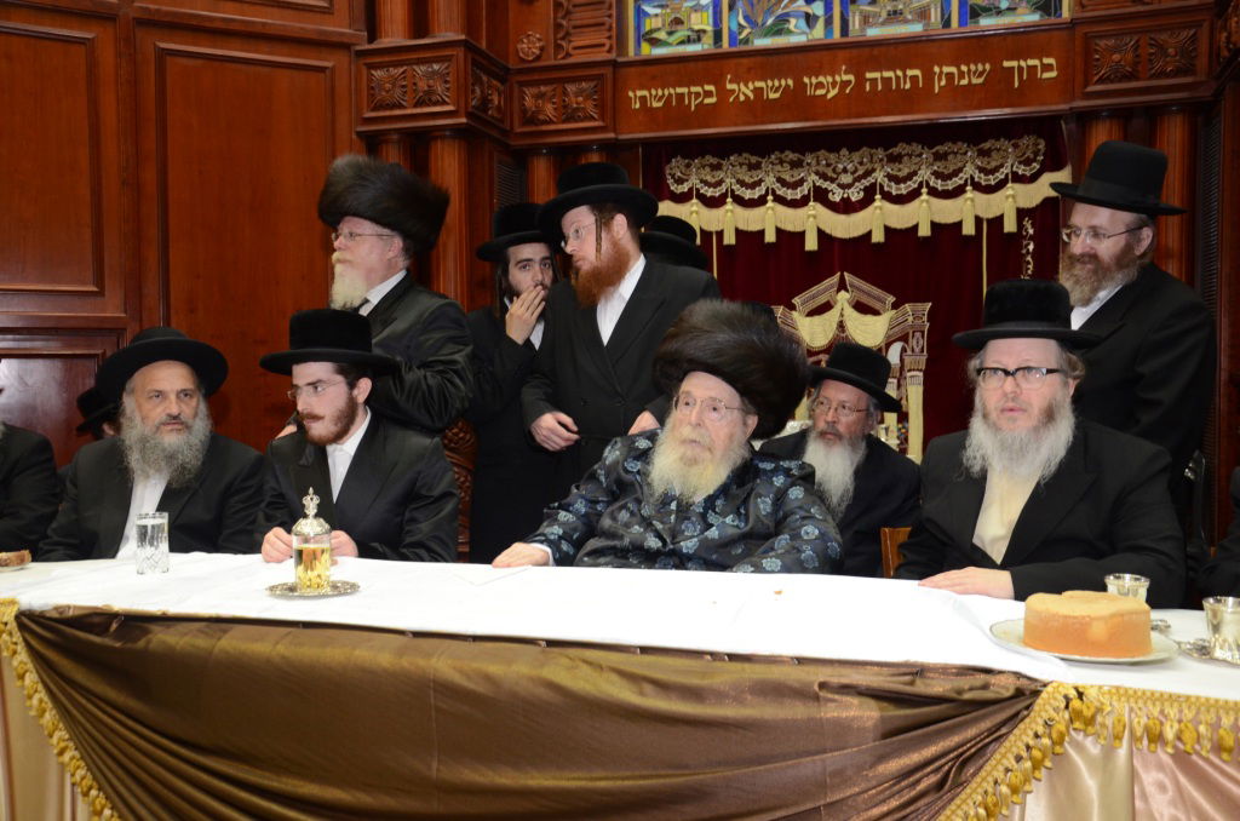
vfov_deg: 36.7
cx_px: 620
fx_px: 1237
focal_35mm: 36
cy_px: 410
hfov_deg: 53.2
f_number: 5.6
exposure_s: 1/60
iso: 1000
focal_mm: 24
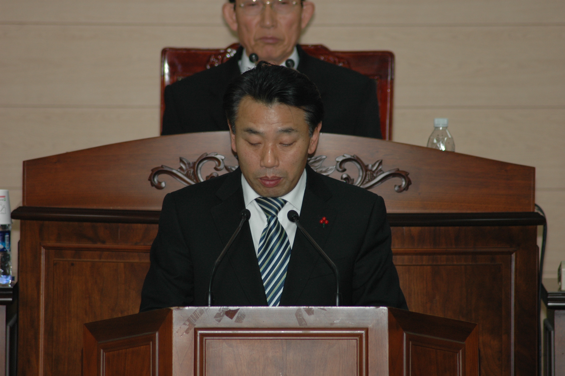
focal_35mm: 450
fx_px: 7054
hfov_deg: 4.6
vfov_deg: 3.0
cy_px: 188
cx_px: 282
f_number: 5.6
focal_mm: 300
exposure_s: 1/60
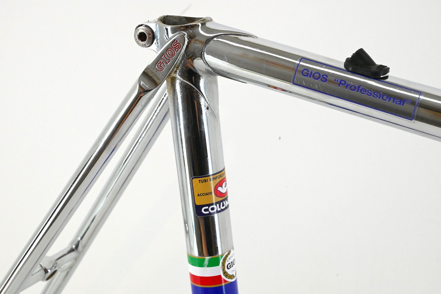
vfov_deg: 19.4
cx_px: 220
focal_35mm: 70
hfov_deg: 28.9
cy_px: 147
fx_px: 857
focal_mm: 70
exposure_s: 1/400
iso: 8000
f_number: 16
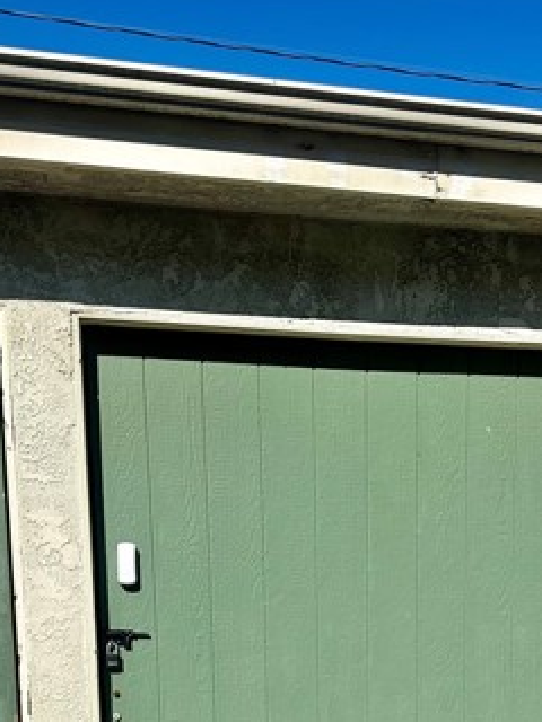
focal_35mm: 48
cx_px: 359
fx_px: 1002
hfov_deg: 30.1
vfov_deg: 36.3
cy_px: 695
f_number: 1.78
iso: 80
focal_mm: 6.86
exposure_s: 1/7576
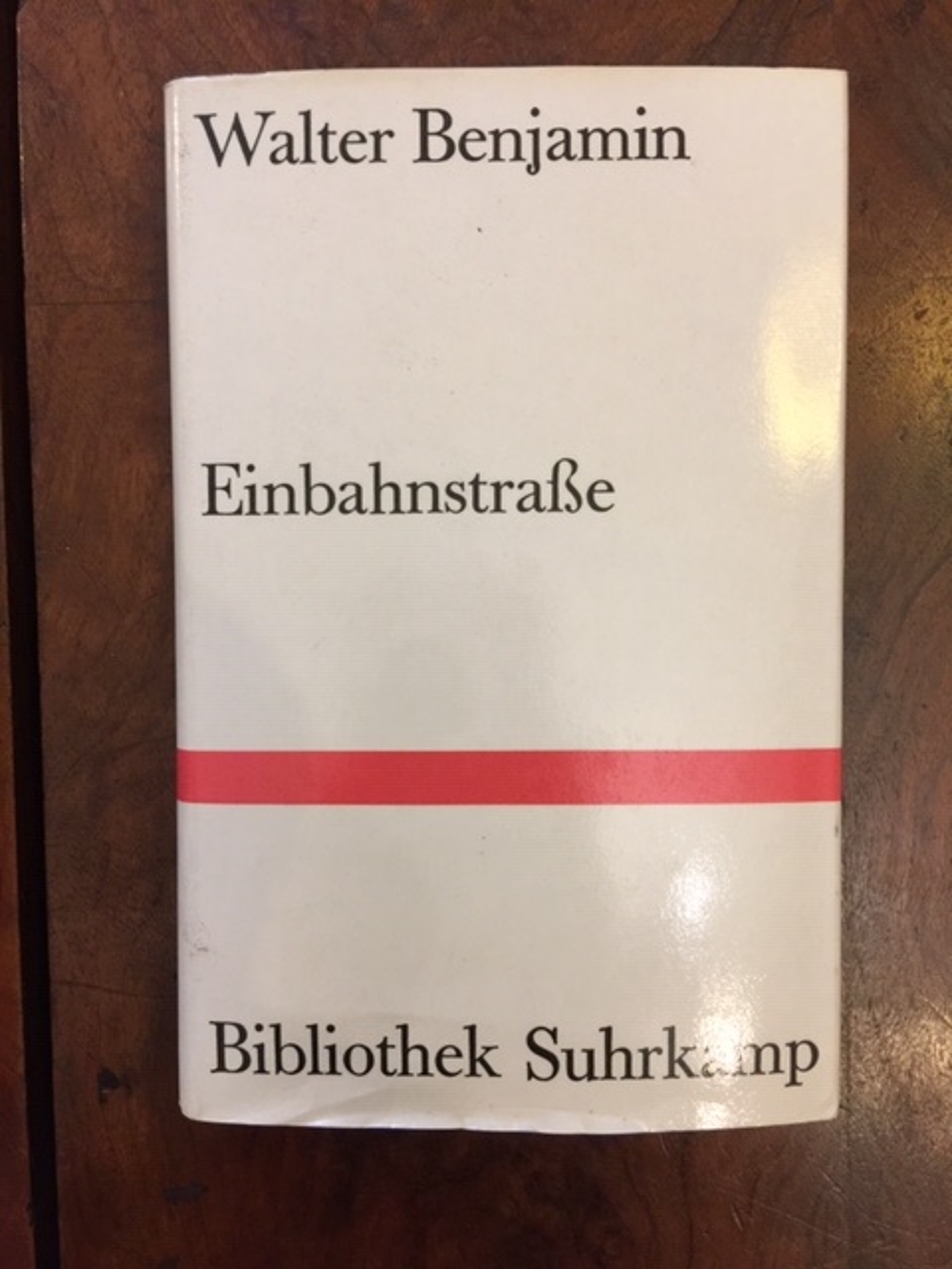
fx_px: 1063
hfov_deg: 48.2
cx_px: 476
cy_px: 634
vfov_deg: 61.7
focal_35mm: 29
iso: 100
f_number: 2.2
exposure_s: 1/17
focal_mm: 4.15
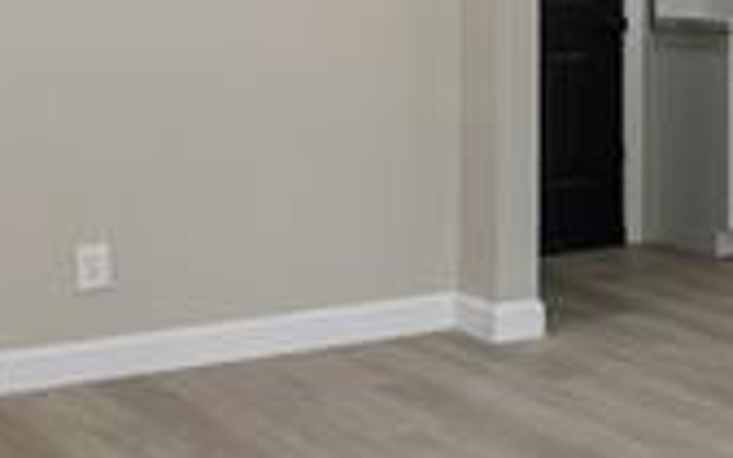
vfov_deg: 14.6
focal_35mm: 87
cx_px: 1305
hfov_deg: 18.7
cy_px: -65
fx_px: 1738
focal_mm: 14
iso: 400
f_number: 8
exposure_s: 1/60
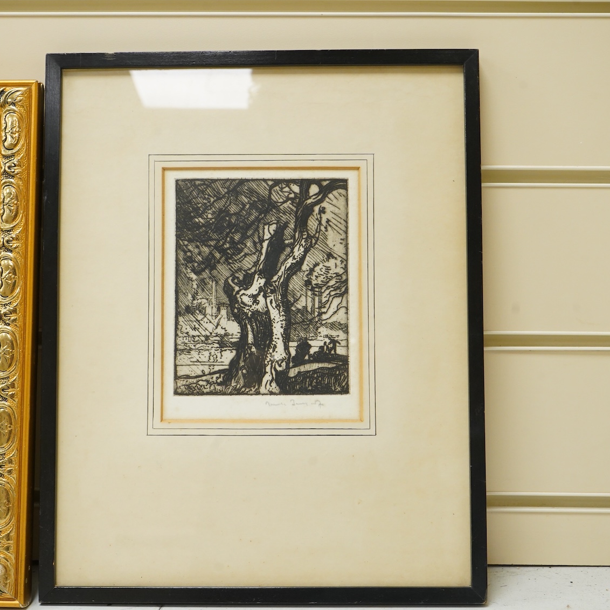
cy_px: 304
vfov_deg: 34.7
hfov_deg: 34.7
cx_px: 291
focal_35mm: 49
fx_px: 977
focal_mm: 38
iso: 2500
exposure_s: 1/60
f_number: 9
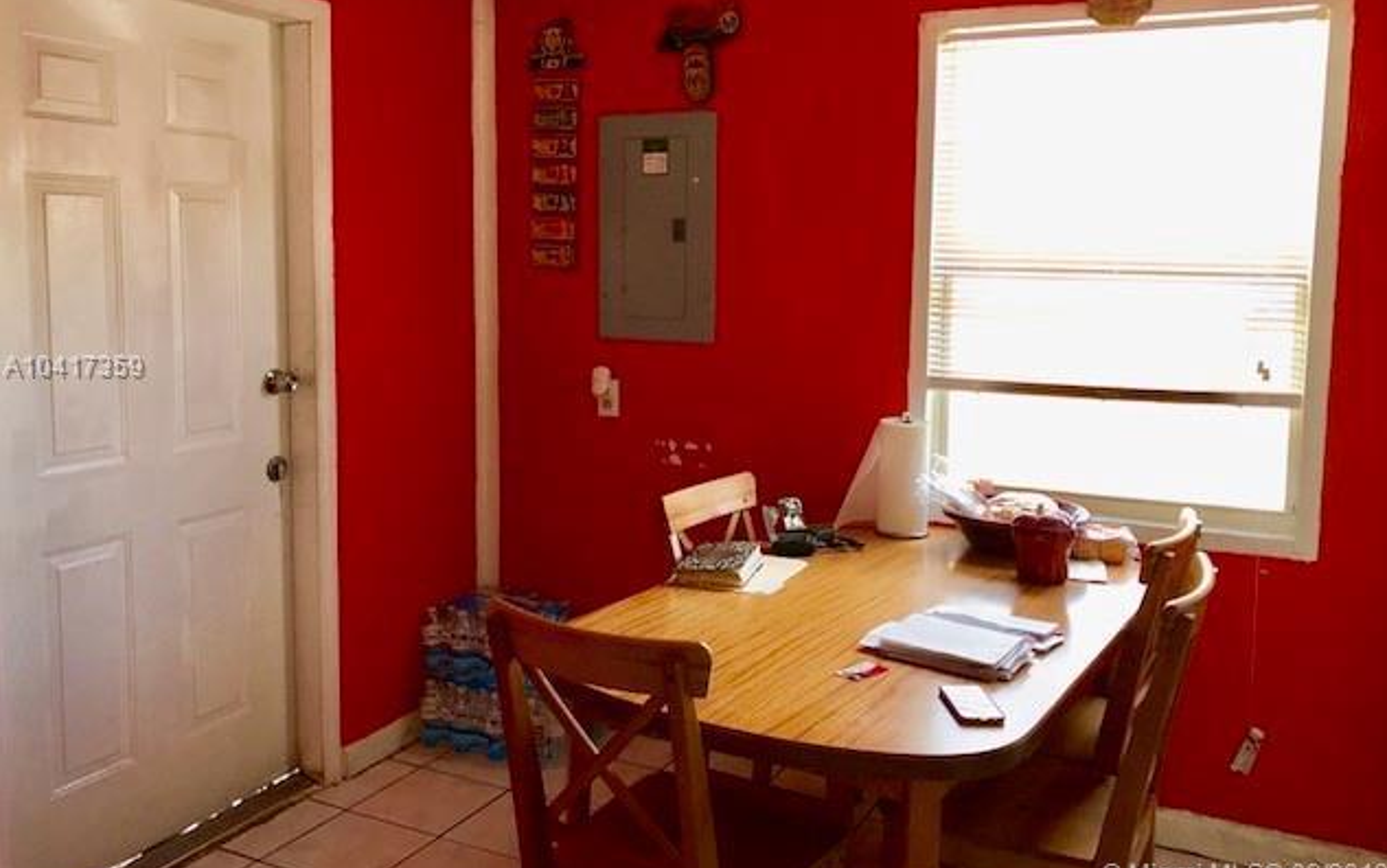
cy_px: 368
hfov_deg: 62.9
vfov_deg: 41.7
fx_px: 1134
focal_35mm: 30
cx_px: 699
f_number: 1.8
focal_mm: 3.99
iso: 25
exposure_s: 1/60
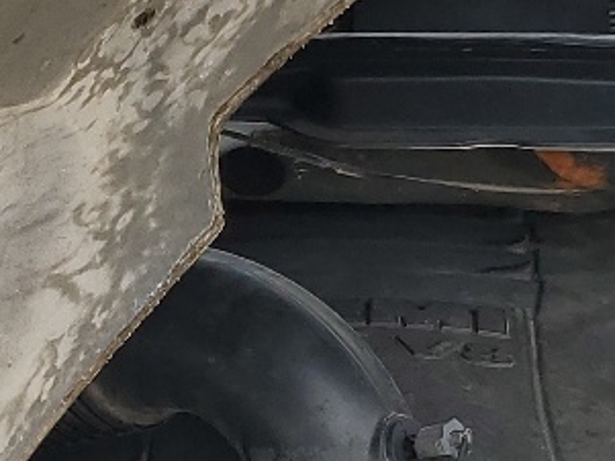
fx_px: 2453
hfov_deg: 14.2
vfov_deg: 10.6
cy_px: 567
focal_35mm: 138
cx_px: 452
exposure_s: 1/1429
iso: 50
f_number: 1.5
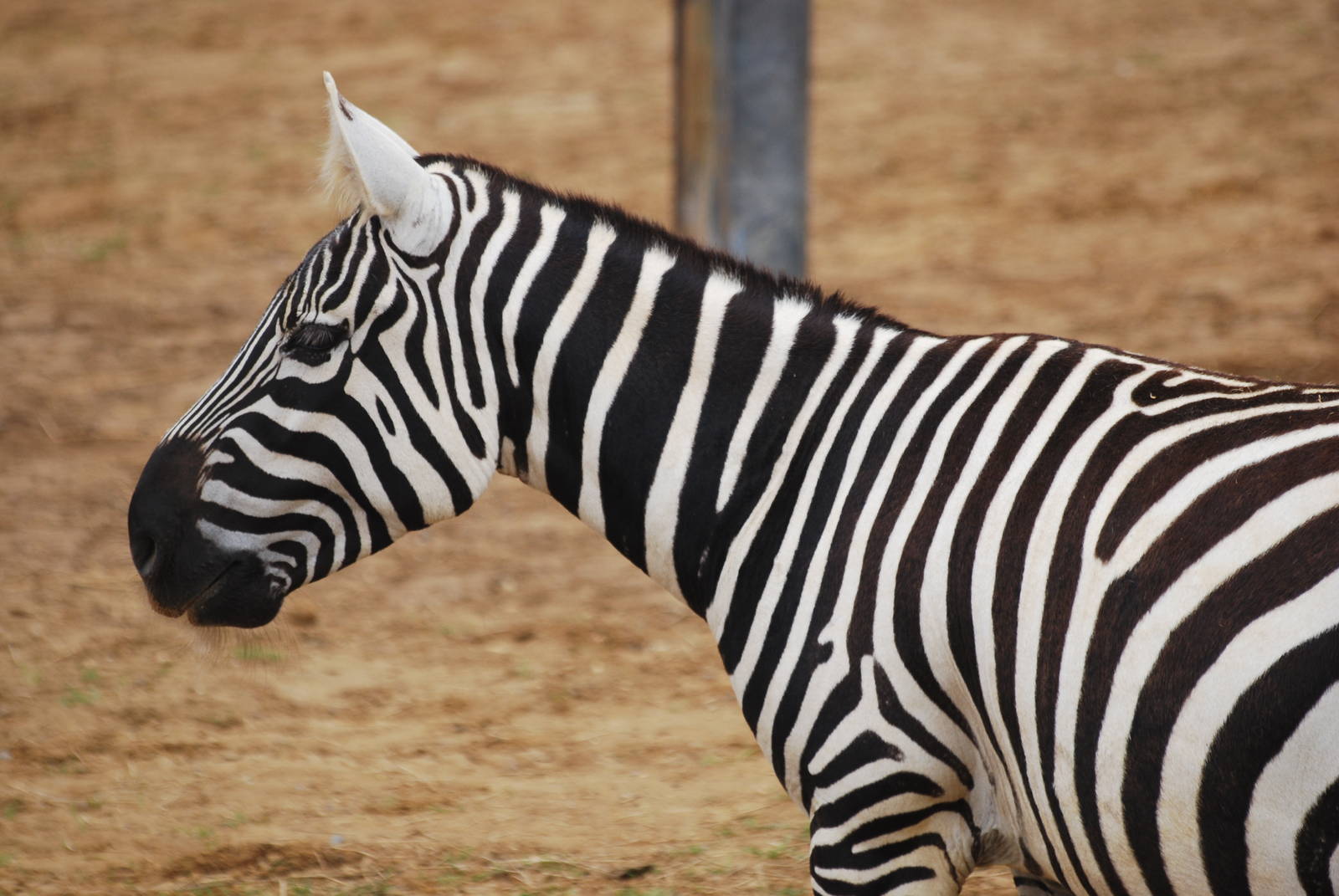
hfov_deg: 7.0
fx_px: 10892
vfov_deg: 4.7
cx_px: 670
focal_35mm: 292
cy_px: 448
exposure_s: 1/640
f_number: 5
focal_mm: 195
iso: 200
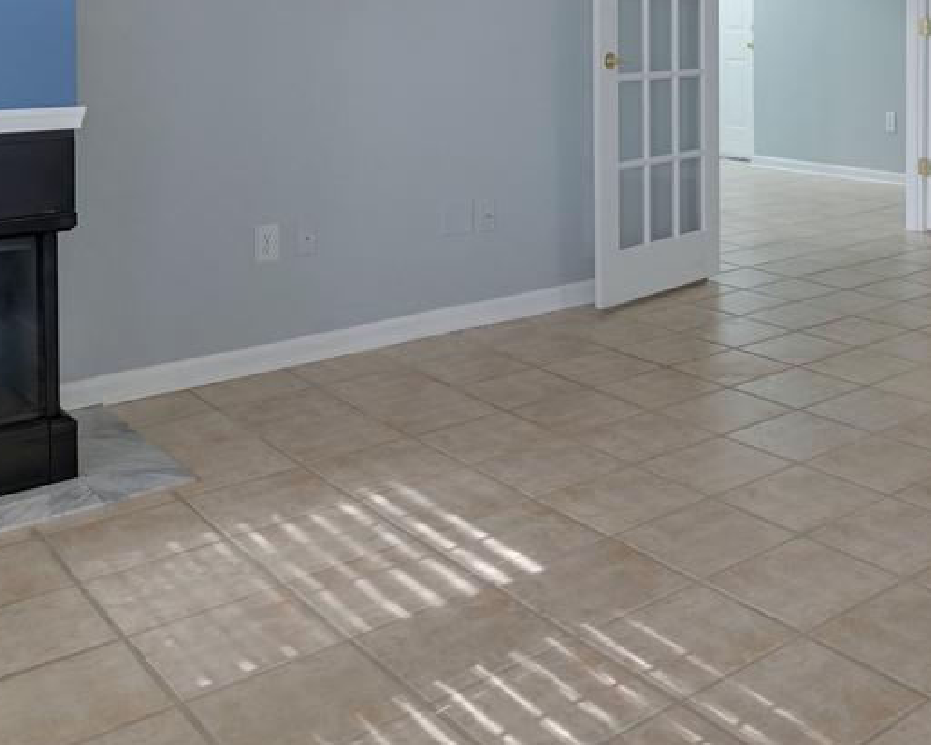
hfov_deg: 40.9
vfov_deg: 32.5
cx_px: 812
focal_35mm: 42
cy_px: -17
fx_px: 1157
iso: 1250
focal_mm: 16
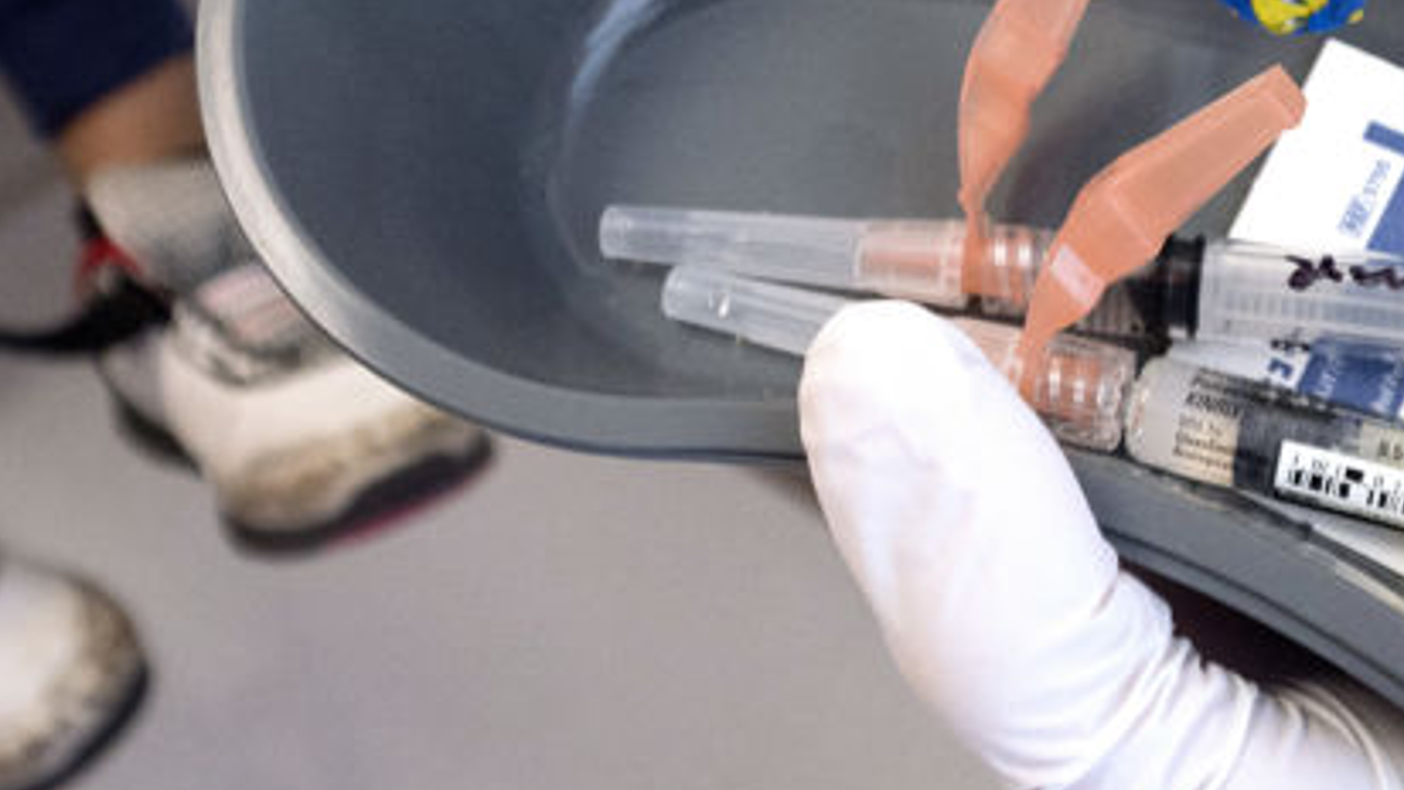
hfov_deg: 35.3
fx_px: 2197
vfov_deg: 20.1
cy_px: 111
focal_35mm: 59
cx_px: 845
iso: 800
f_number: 4
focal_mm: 14
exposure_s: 1/60
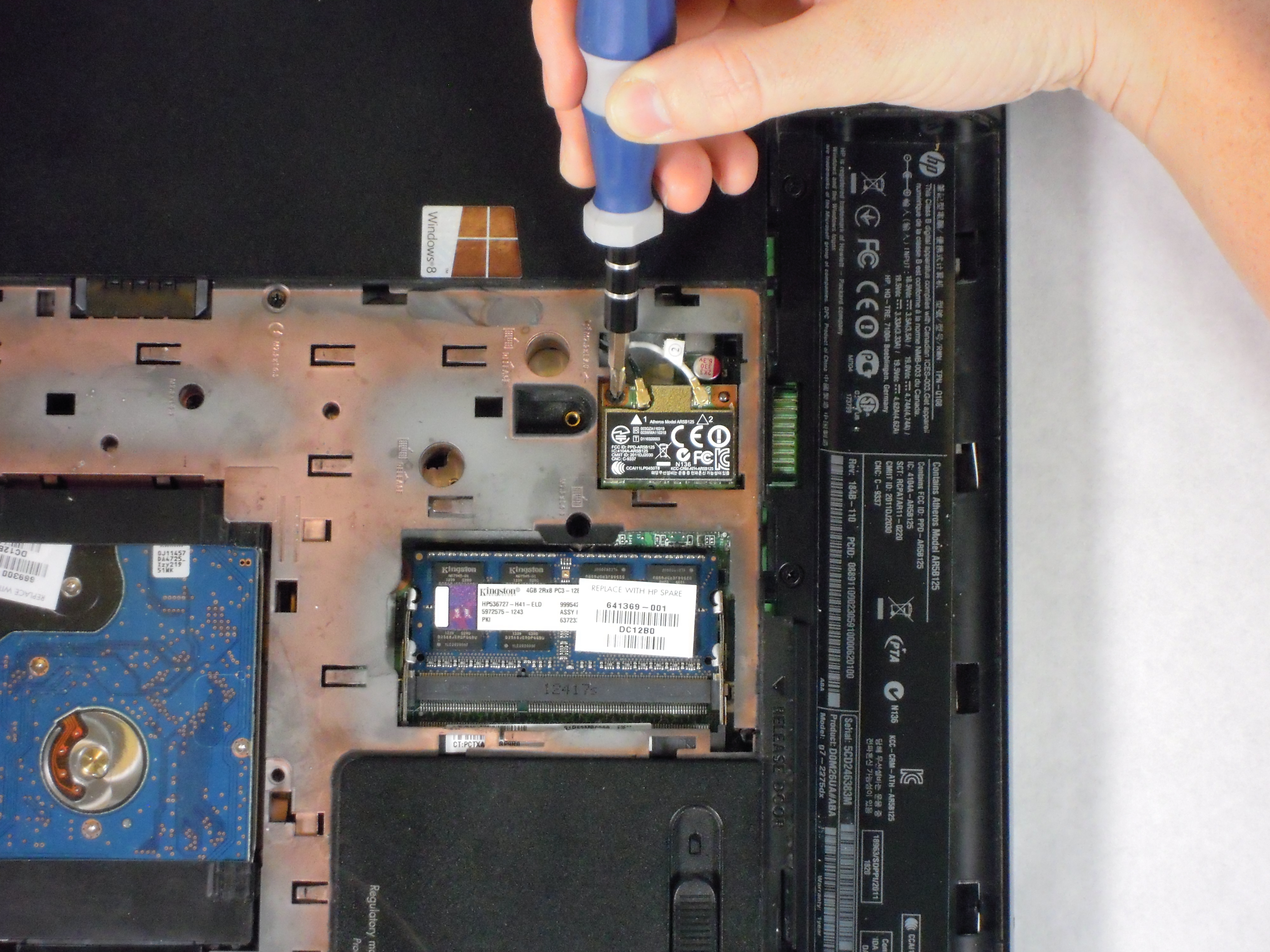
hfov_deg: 14.1
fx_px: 5136
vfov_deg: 10.6
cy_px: 476
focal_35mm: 140
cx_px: 635
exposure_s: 1/40
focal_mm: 25
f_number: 6.6
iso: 800
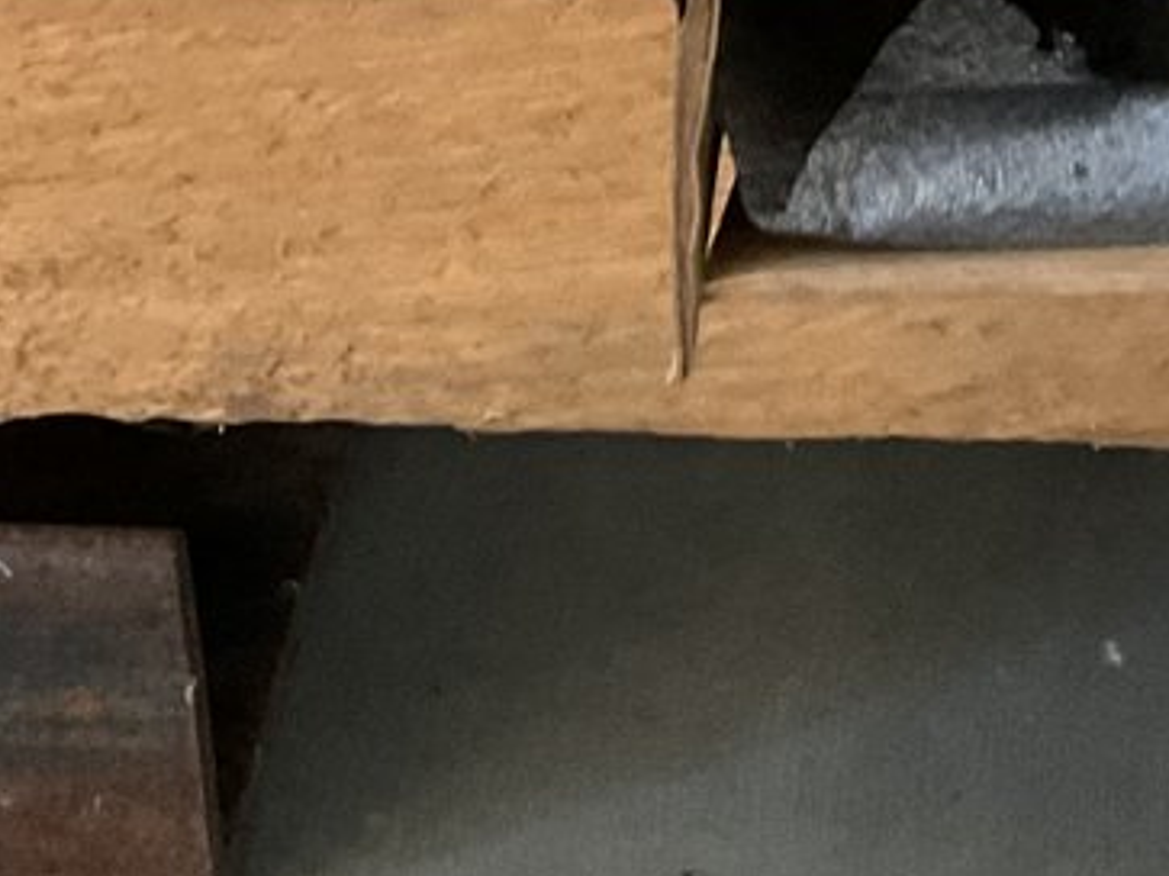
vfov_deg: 11.7
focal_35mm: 121
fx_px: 4085
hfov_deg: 16.2
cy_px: -475
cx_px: 800
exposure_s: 1/30
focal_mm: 3
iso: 320
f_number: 1.8
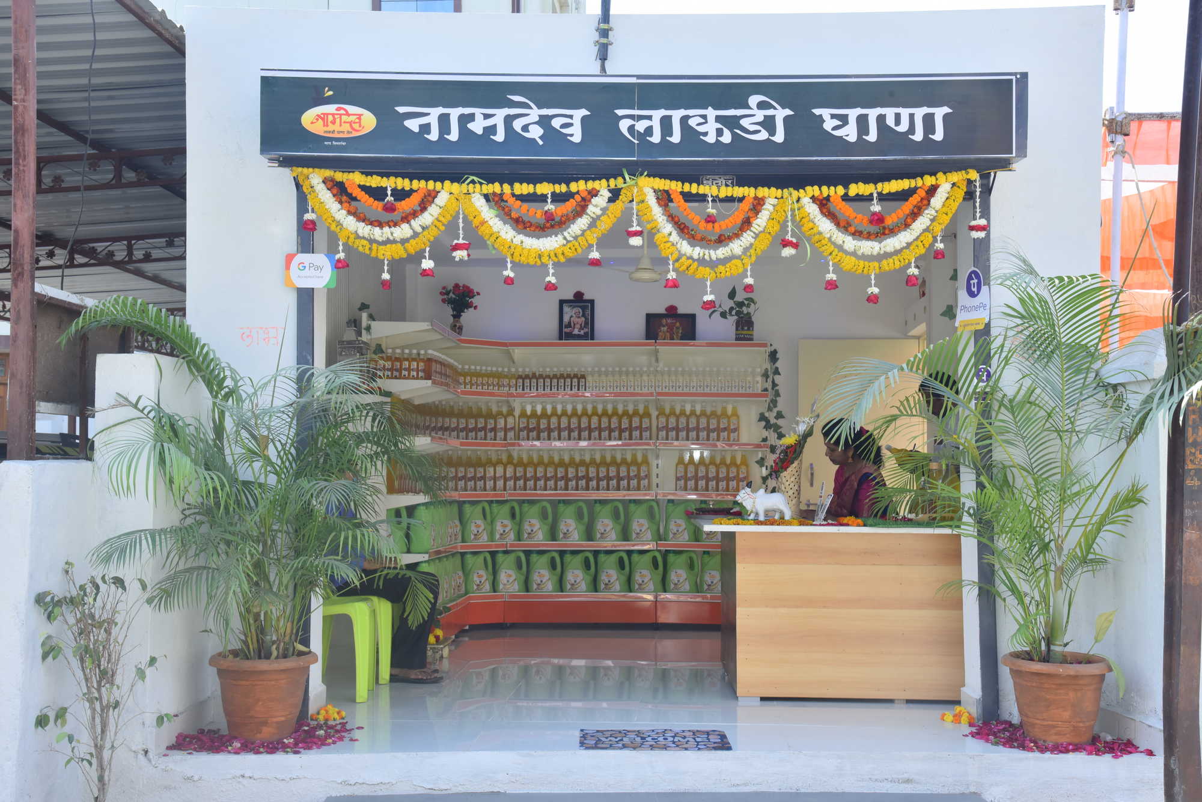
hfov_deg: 42.7
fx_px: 1536
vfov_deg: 29.3
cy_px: 401
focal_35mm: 46
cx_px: 601
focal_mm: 46
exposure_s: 1/100
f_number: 10
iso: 250
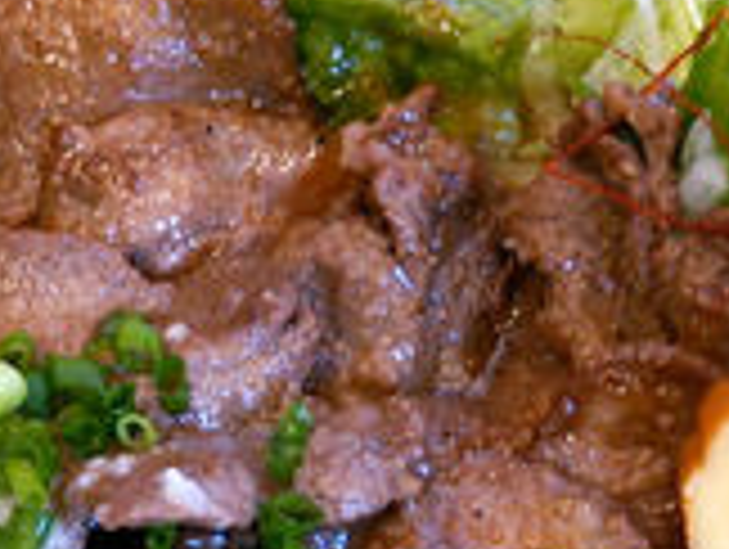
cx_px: 423
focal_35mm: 74
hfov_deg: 26.3
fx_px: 1561
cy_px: 495
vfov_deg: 19.6
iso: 100
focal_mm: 4.06
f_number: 1.94
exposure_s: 1/44
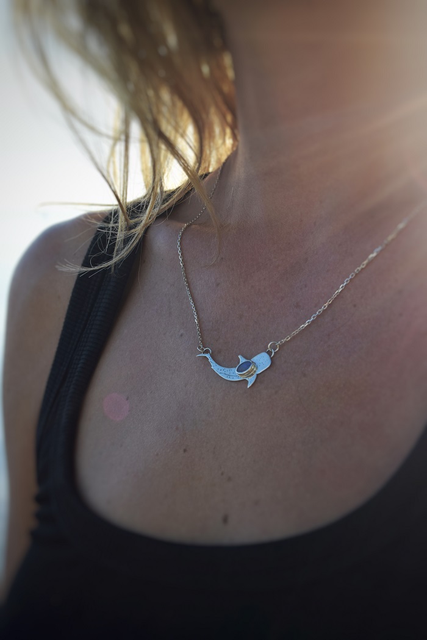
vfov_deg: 37.9
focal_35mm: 52
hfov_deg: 25.8
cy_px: 320
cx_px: 214
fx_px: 934
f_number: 8
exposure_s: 1/250
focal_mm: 35
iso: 220
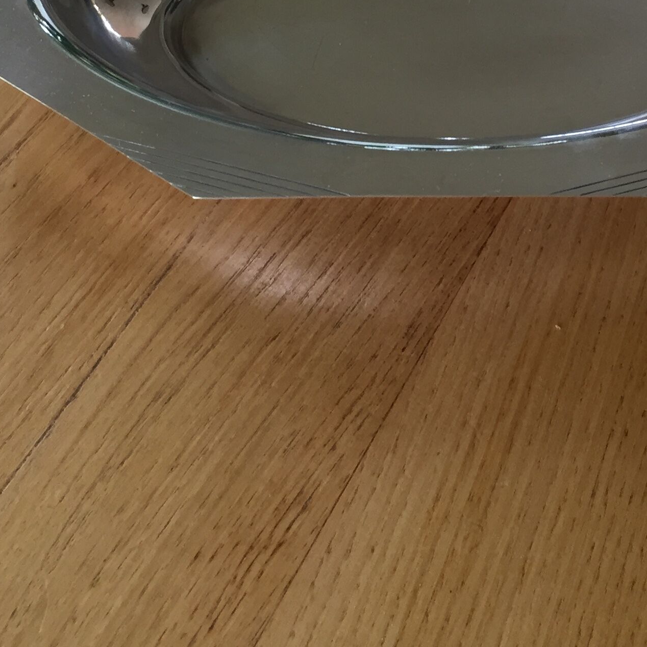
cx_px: 457
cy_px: 142
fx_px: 1396
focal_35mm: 66
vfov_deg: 25.7
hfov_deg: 25.9
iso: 100
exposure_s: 1/33
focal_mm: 4.15
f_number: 2.2
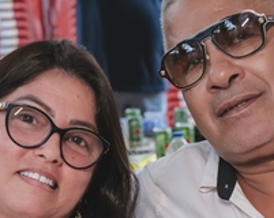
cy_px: 269
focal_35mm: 125
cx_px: 196
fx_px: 1012
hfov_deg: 15.4
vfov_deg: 12.0
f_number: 2.5
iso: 1600
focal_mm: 24
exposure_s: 1/500
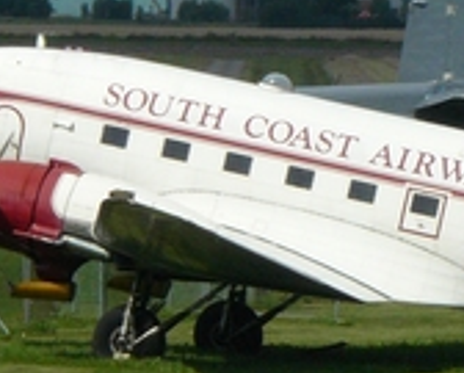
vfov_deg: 2.2
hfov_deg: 2.7
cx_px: 467
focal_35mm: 713
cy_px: 61
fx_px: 9808
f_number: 8
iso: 200
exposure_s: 1/800
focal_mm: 34.2
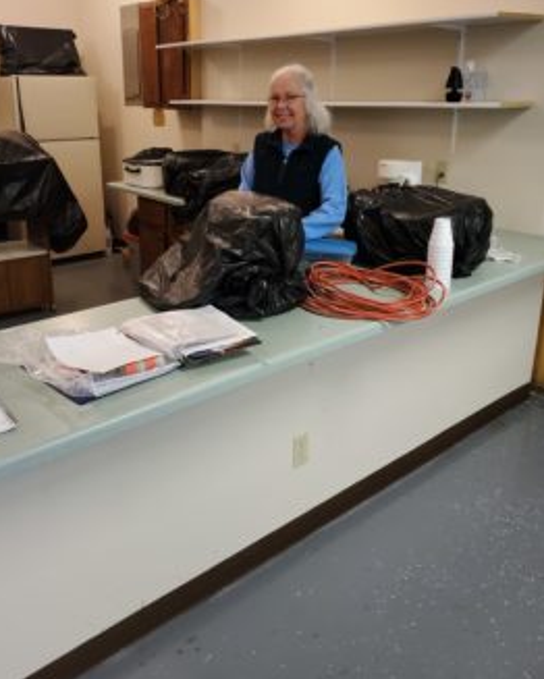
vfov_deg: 57.0
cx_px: 235
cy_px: 299
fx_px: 623
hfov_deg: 47.0
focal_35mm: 31
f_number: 2.4
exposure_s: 1/120
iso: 320
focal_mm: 4.3
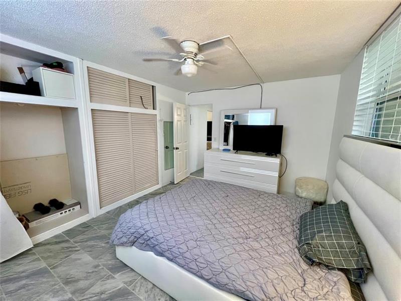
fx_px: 151
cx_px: 200
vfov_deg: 89.9
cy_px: 150
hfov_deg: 106.2
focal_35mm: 13
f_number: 1.8
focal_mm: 1.57
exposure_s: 1/60
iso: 250
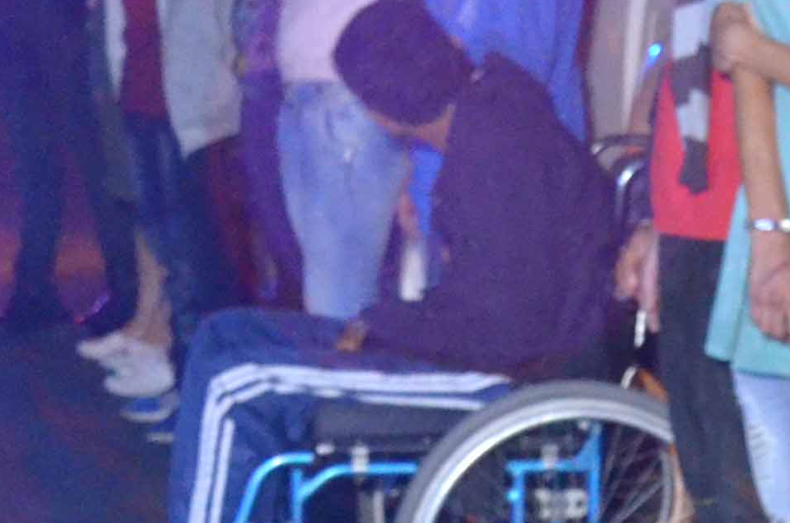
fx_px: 6745
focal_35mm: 308
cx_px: 1358
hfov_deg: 6.6
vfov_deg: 4.4
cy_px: 152
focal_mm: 40
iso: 3200
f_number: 5
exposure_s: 1/20
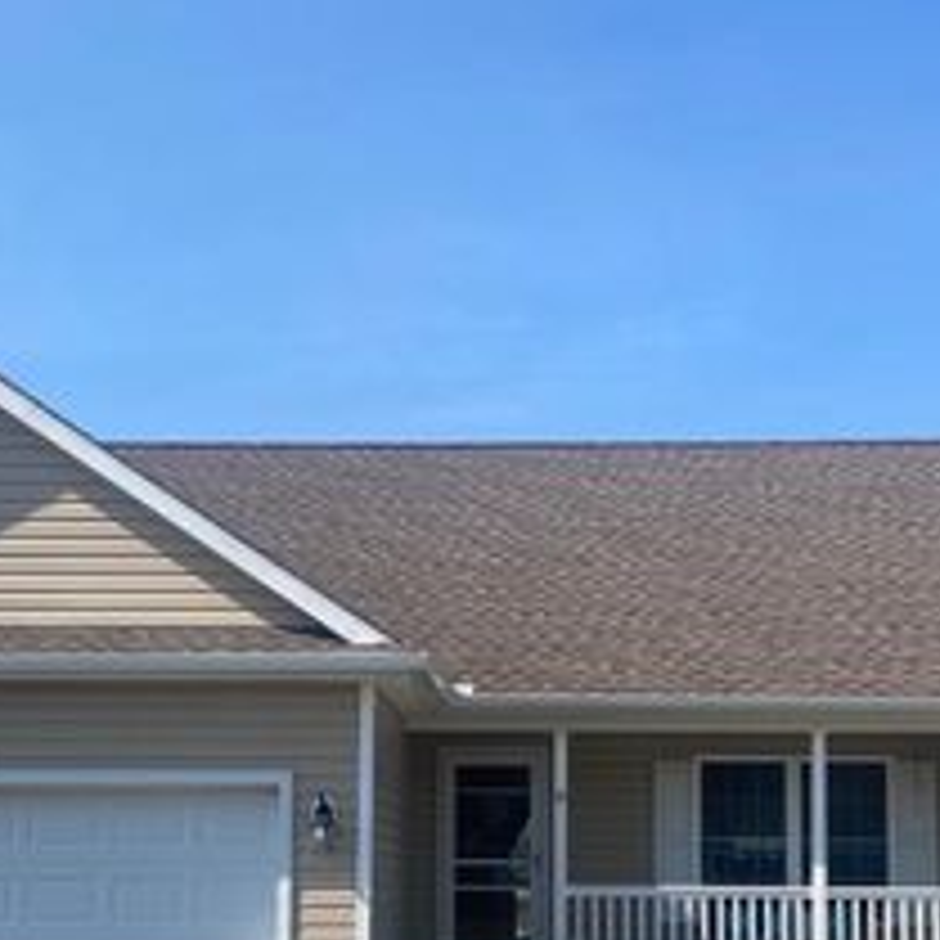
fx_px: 1690
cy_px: 762
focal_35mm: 55
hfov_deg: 31.1
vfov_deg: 30.3
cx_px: 517
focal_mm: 4.25
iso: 32
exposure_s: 1/2967
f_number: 1.8
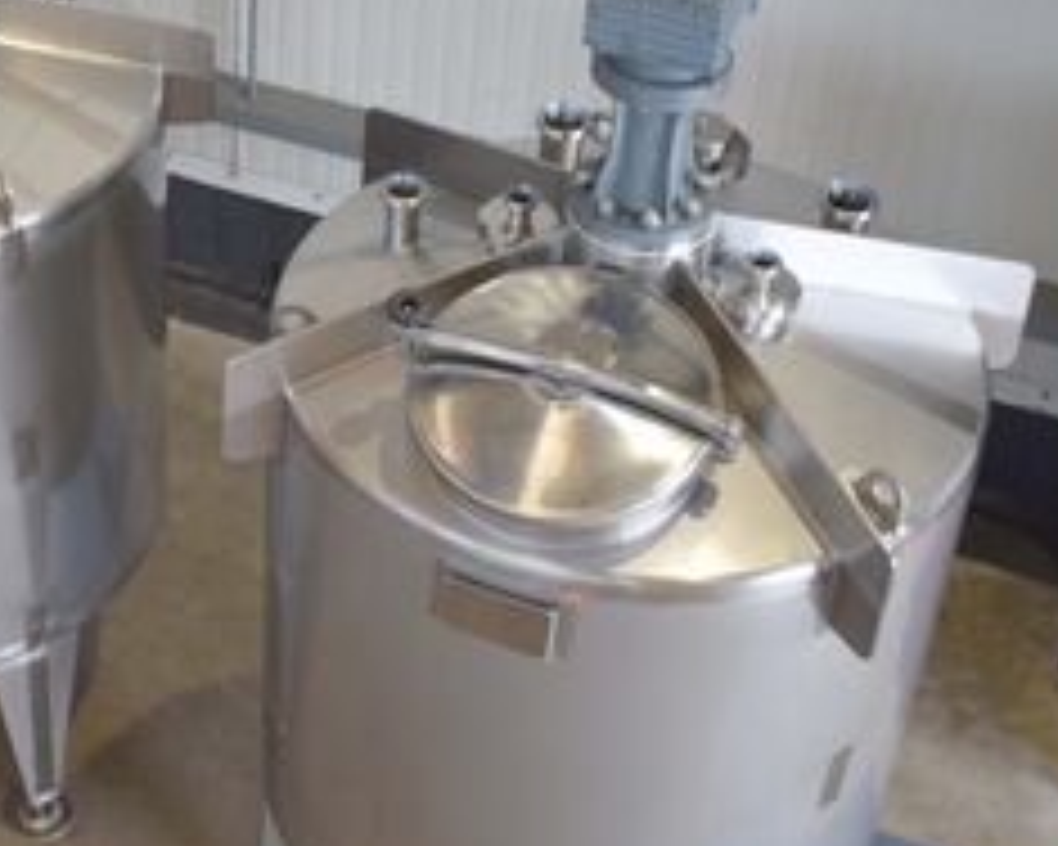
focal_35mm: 72
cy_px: 225
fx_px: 2255
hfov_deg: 25.2
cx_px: 23
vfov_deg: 21.1
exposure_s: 1/60
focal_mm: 20
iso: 900
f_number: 3.5
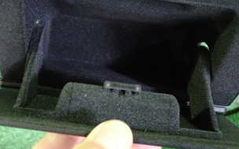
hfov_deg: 32.5
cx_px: 129
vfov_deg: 20.5
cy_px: 47
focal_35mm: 63
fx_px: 410
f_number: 2.3
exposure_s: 1/20
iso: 800
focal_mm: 5.4
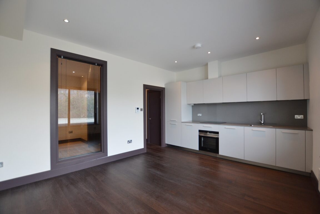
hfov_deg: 100.4
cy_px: 107
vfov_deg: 77.3
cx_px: 160
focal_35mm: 15
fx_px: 133
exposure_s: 1/60
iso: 450
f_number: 3.5
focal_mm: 10
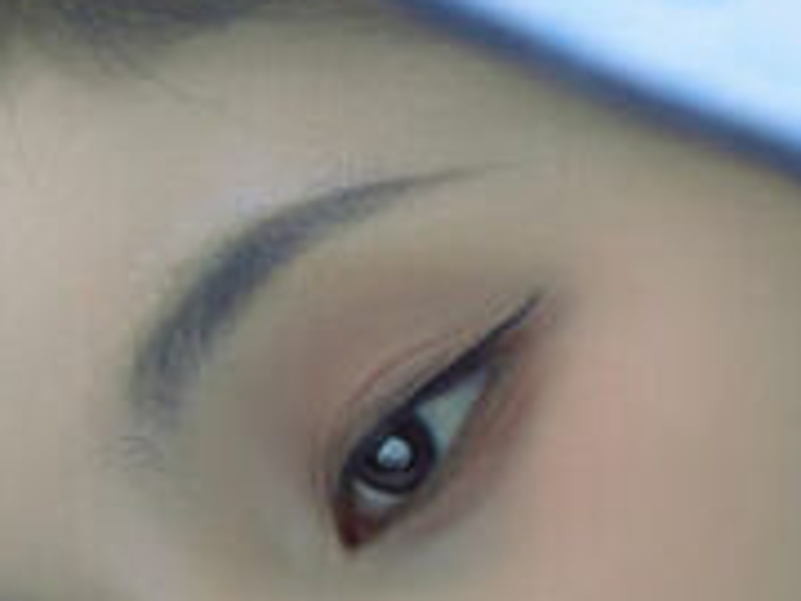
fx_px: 11014
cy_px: 712
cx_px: 1148
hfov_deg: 4.1
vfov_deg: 3.1
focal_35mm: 476
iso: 400
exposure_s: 1/320
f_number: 1.4
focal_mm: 85
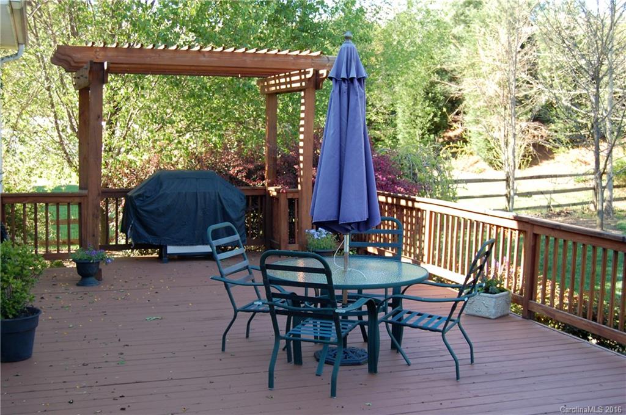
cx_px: 313
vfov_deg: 28.9
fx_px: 808
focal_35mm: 46
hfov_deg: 42.4
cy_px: 208
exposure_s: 1/125
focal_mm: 31
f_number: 5.6
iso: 400
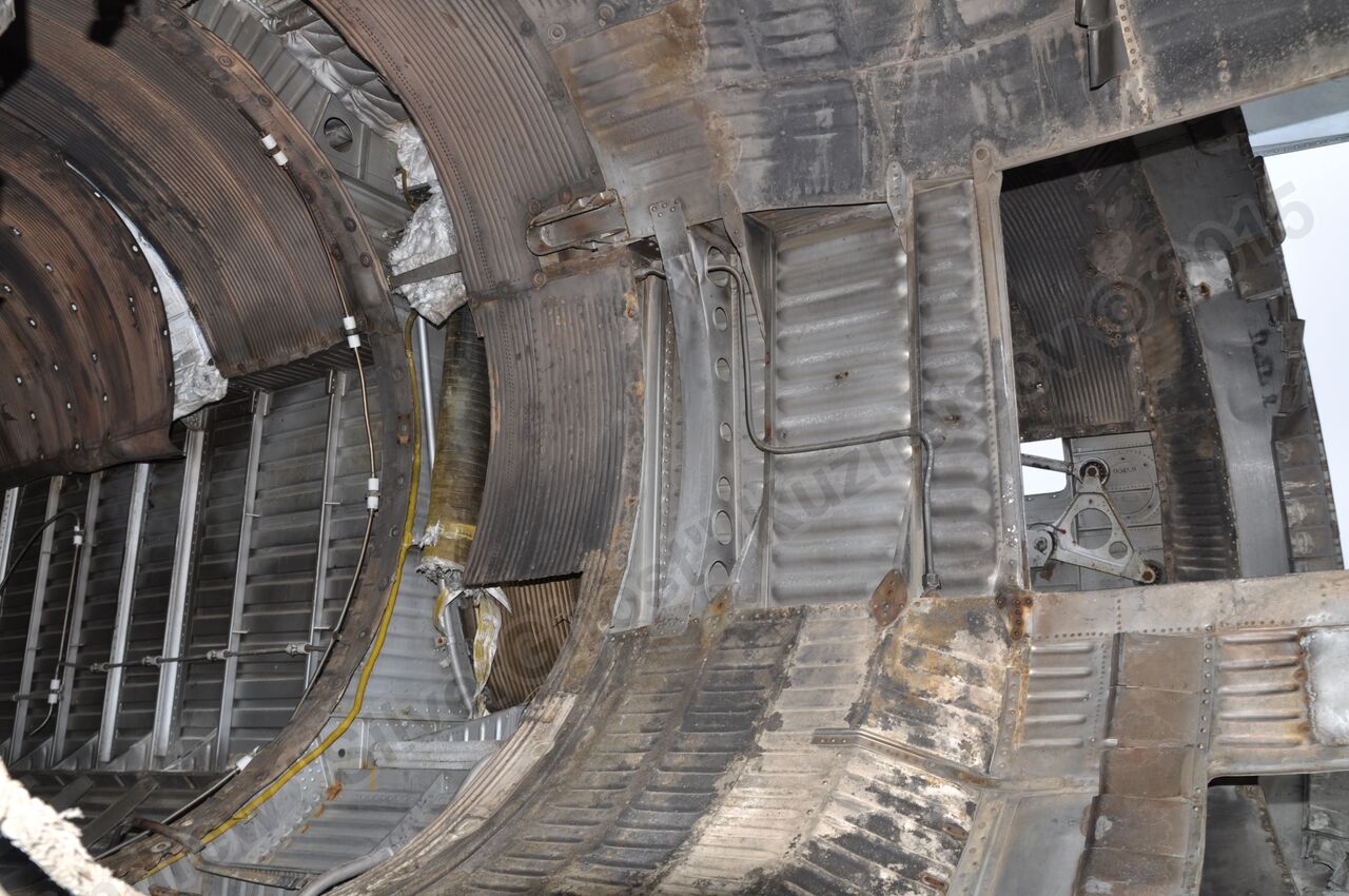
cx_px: 674
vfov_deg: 43.5
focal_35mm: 30
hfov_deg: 62.0
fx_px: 1123
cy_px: 448
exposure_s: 1/60
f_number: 5.6
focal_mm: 20
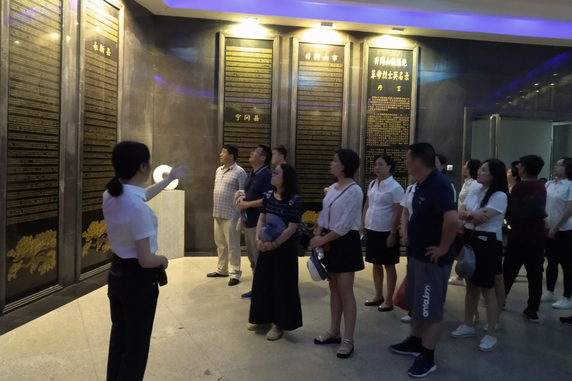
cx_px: 277
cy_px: 171
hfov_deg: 65.5
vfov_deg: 46.3
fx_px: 445
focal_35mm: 28
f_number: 2.2
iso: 1600
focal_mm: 3.82
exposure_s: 1/17
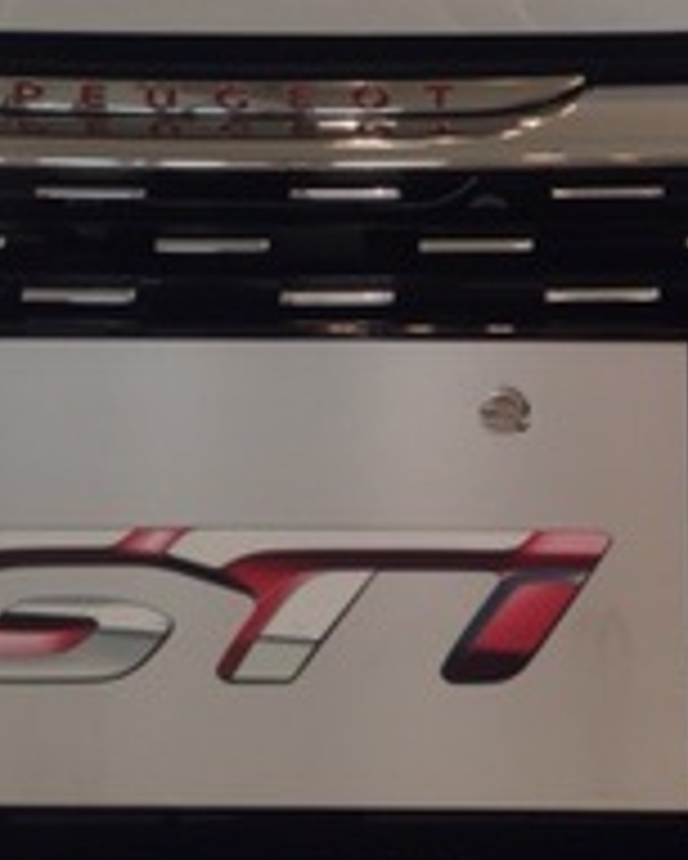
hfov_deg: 15.5
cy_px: 198
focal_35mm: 95
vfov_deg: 20.0
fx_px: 2416
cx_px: 854
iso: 32
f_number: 2.2
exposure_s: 1/120
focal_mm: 4.15
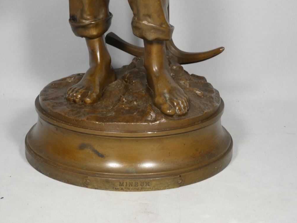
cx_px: 147
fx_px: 721
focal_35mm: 84
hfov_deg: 23.3
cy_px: 112
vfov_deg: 17.6
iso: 320
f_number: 4.5
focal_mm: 14.8
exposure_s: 1/80
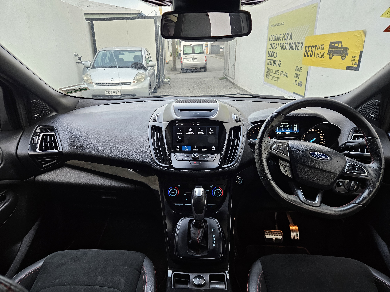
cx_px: 195
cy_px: 146
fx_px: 259
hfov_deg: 73.9
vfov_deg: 58.9
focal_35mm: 23
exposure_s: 1/100
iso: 160
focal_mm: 5.4
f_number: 1.8
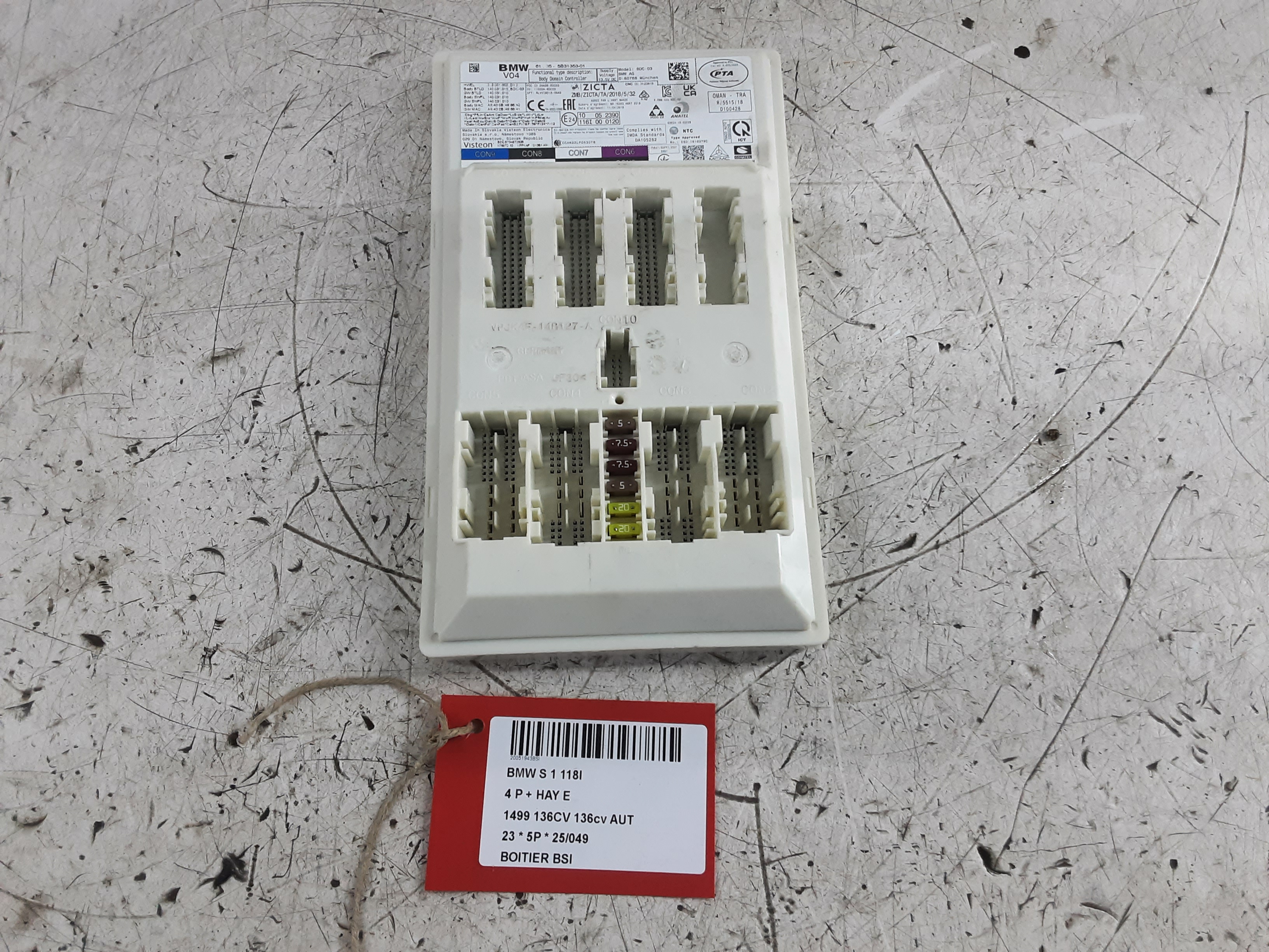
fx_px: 990
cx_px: 634
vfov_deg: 51.4
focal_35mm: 27
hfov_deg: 65.3
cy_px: 476
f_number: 1.9
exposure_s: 1/50
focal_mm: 2.91
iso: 100
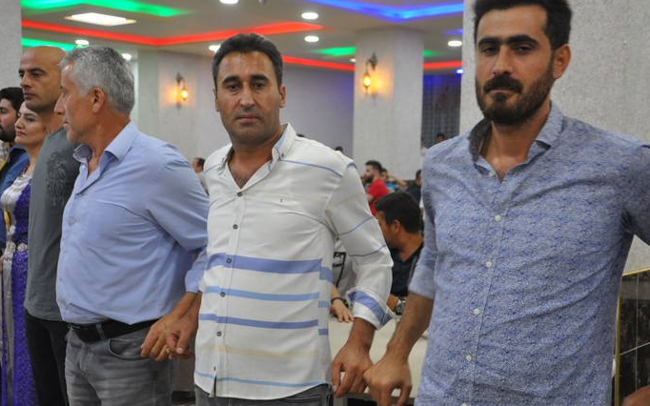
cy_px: 194
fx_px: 832
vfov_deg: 27.4
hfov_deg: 42.7
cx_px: 323
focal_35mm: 47
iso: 1250
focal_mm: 30
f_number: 6.3
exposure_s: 1/40
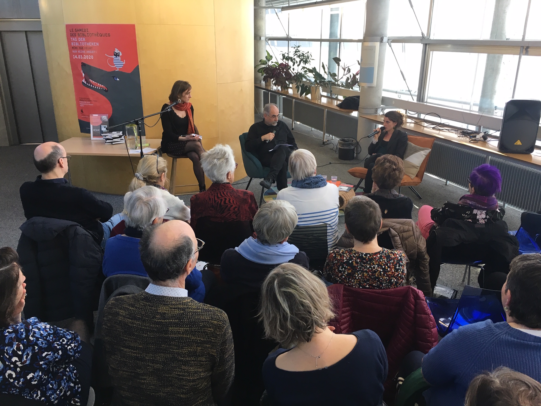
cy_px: 203
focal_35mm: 29
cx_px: 270
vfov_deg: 48.2
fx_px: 453
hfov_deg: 61.7
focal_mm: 4.15
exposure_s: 1/33
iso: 40
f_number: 2.2
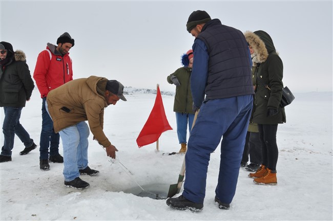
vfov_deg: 41.6
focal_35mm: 32
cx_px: 166
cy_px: 110
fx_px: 291
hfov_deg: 59.5
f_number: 14
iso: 200
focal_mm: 21
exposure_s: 1/200
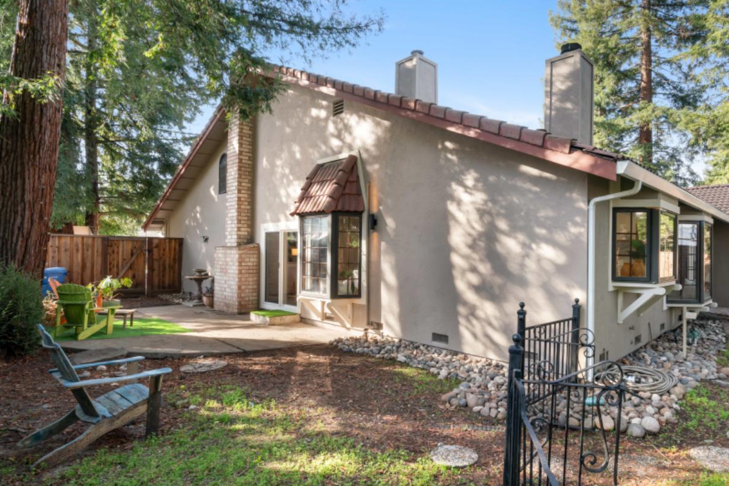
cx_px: 429
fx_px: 405
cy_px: 252
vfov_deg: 61.9
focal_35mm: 20
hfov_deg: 83.2
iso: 250
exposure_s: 1/20
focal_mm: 16
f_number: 14
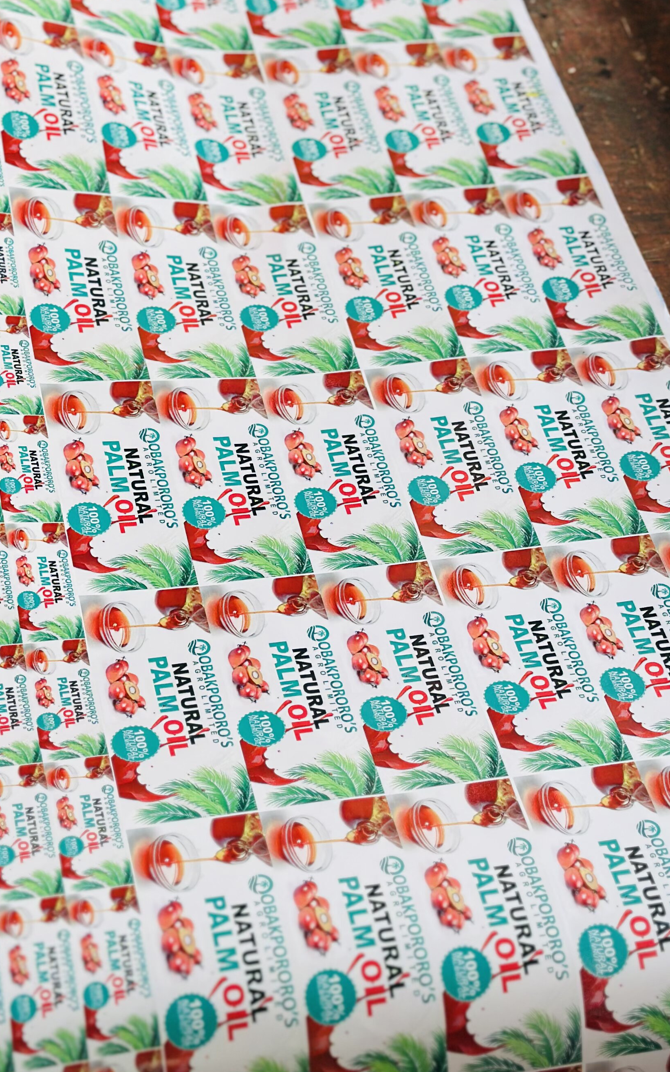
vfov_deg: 26.4
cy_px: 445
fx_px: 2279
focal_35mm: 78
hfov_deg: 16.7
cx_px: 409
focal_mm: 6.86
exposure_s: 1/494
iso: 80
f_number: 1.78
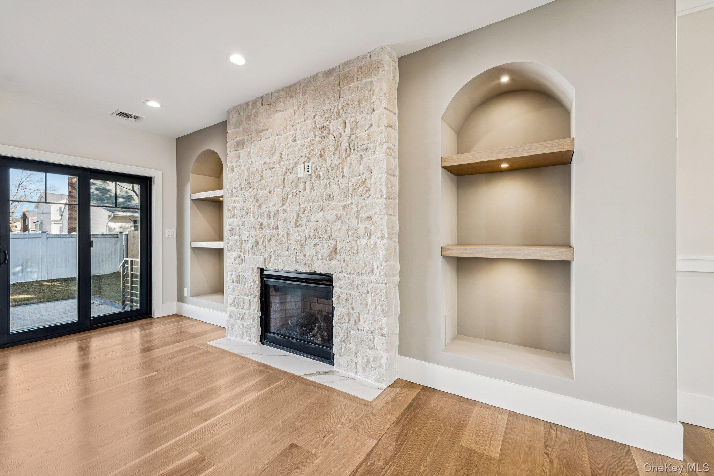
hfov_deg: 104.3
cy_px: 238
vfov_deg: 81.2
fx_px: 278
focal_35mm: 14
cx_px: 357
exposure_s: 1/40
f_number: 7.1
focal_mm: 14
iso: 400
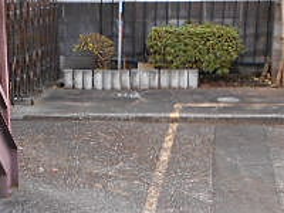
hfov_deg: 23.5
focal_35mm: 83
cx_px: 125
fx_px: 681
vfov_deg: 17.2
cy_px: 237
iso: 140
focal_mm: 4.6
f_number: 3.2
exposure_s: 1/30
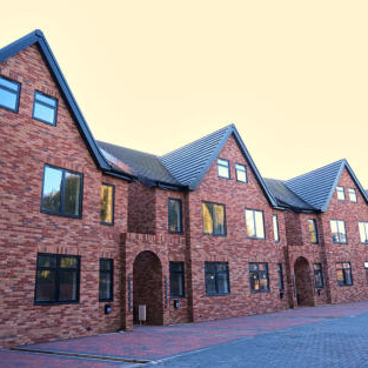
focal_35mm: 31
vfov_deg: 52.5
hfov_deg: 52.3
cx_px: 216
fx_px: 373
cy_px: 184
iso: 800
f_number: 7.1
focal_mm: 24
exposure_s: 1/160
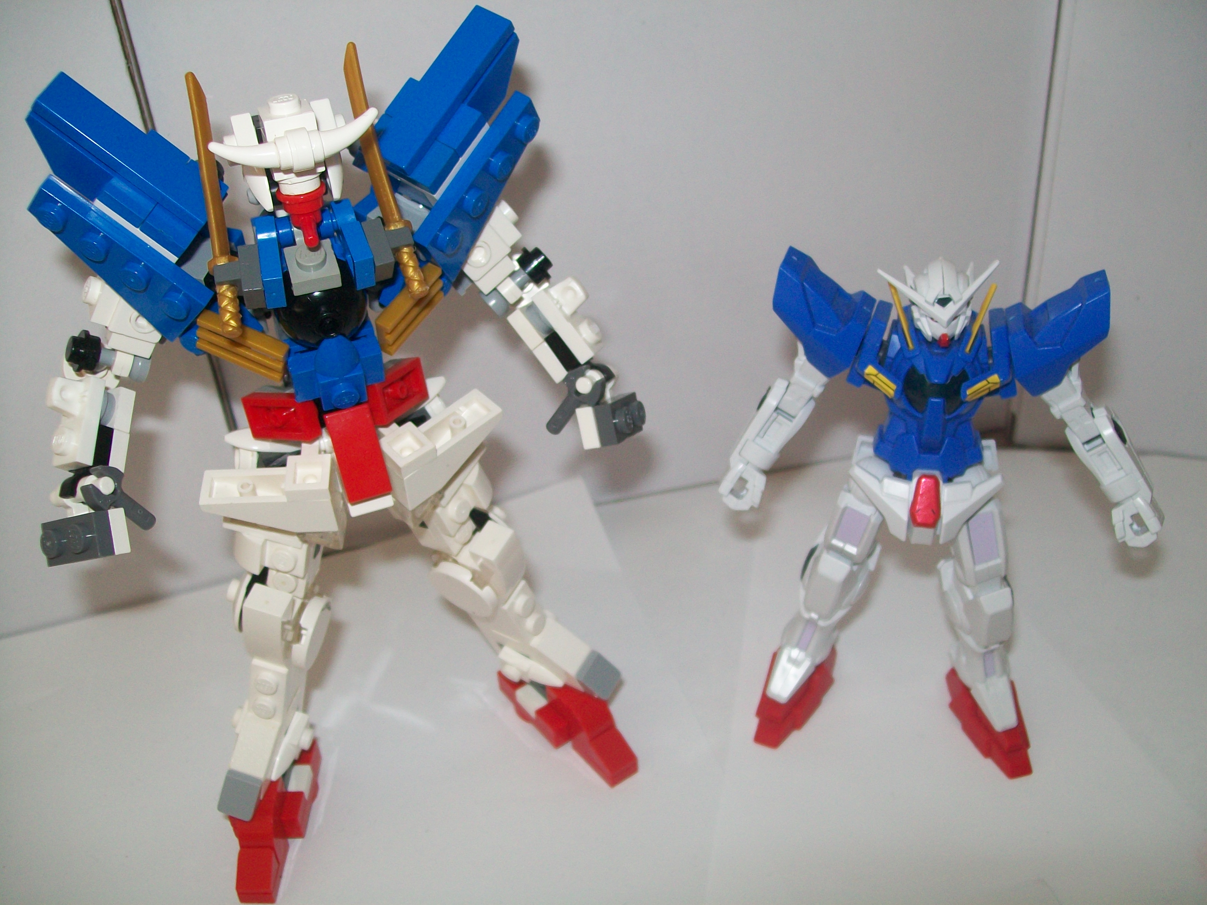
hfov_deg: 51.4
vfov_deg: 39.7
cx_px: 604
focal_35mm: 36
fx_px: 1255
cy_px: 452
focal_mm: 6
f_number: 2.7
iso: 64
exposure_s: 1/60
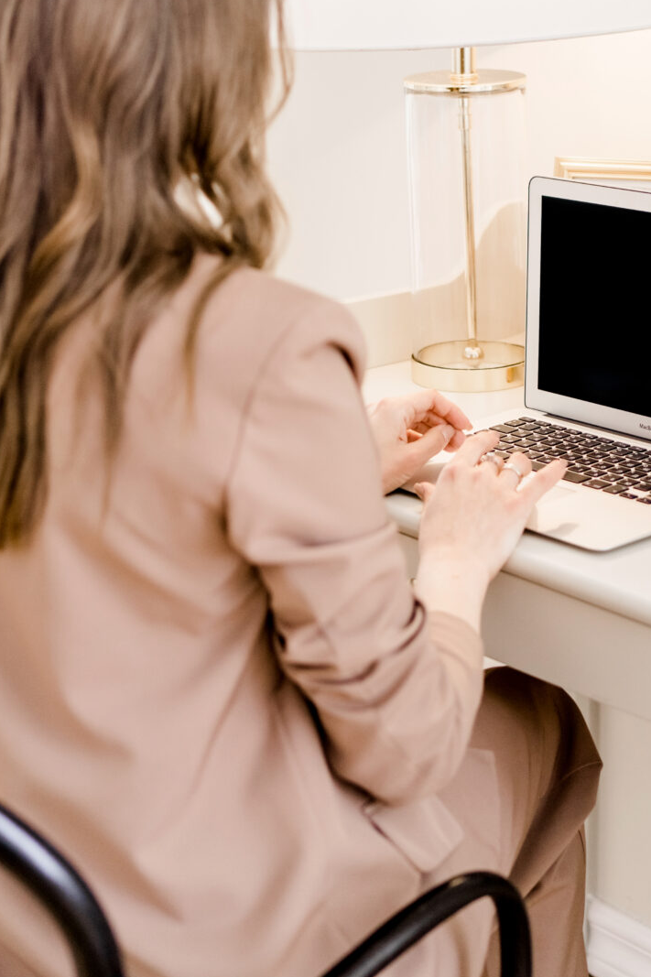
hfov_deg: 16.8
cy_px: 170
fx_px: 2198
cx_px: 399
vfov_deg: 24.6
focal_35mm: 81
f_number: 2.2
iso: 250
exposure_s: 1/125
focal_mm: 45
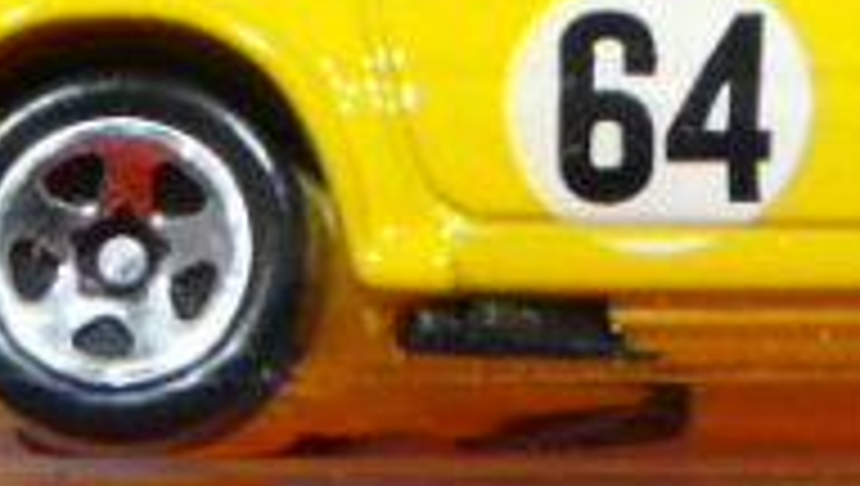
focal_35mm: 567
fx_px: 12946
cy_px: -284
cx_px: 797
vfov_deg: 2.1
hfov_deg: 3.8
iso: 200
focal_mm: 17
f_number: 3.6
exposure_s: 1/40
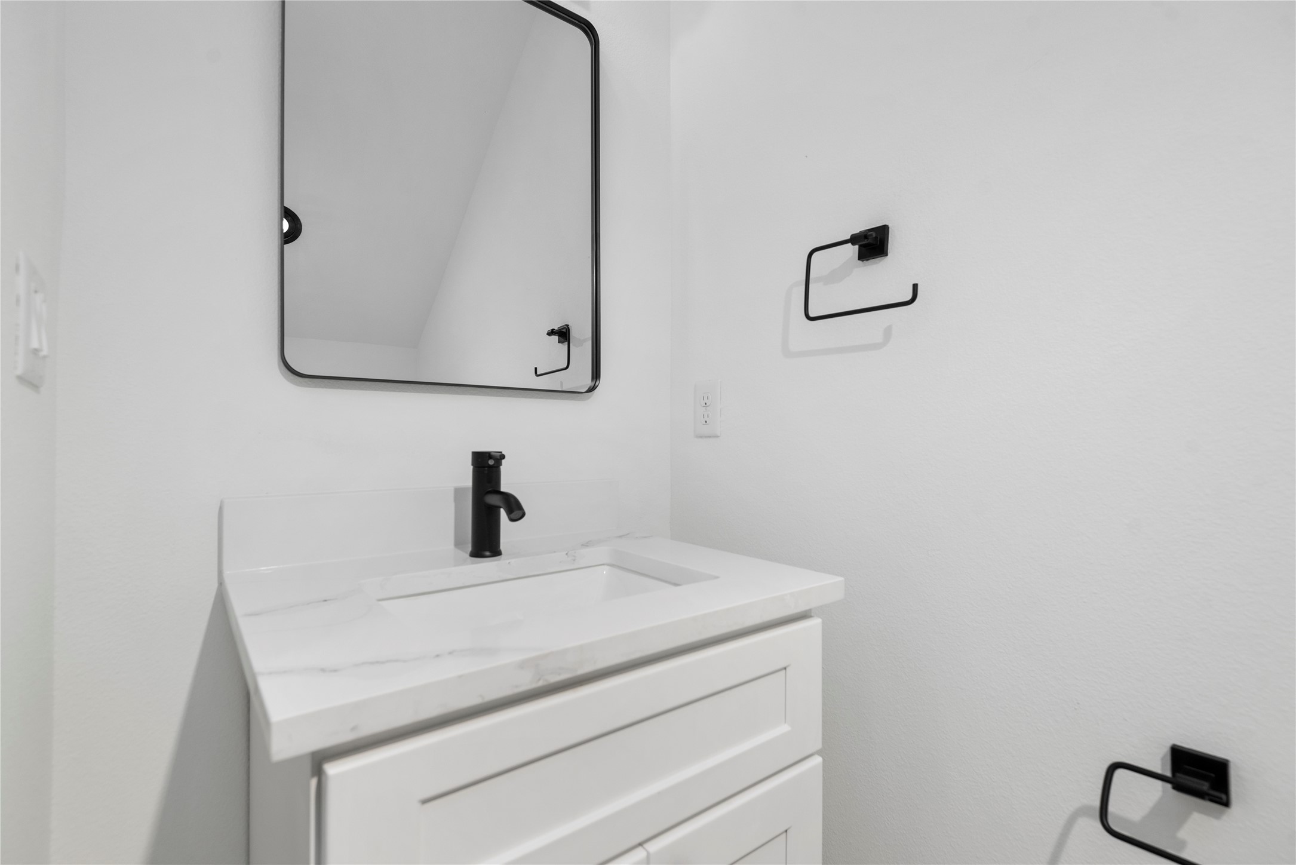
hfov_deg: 96.7
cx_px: 648
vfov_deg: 73.8
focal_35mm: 16
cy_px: 432
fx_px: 576
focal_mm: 16
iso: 400
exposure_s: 1/30
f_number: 7.1
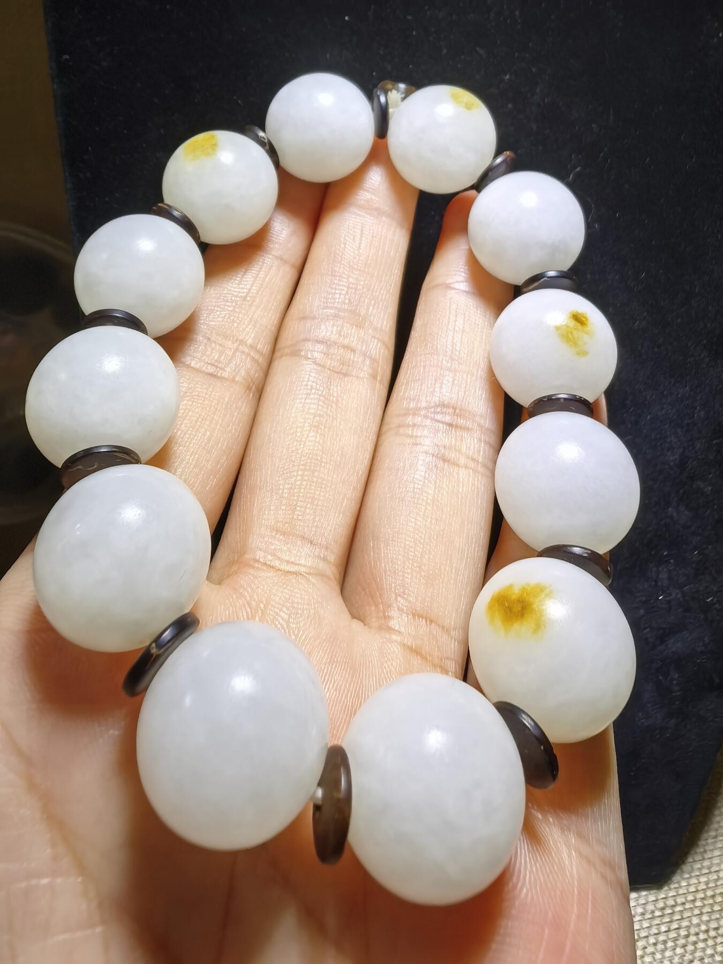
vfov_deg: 65.3
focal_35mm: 27
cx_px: 362
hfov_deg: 51.4
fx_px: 752
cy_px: 482
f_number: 2.2
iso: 50
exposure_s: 1/132
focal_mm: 1.95
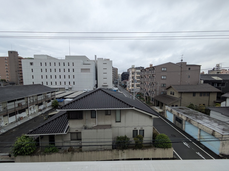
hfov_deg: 102.1
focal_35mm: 14
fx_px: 93
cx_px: 114
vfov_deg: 85.7
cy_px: 86
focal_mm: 1.83
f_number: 2.2
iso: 50
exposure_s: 1/1024
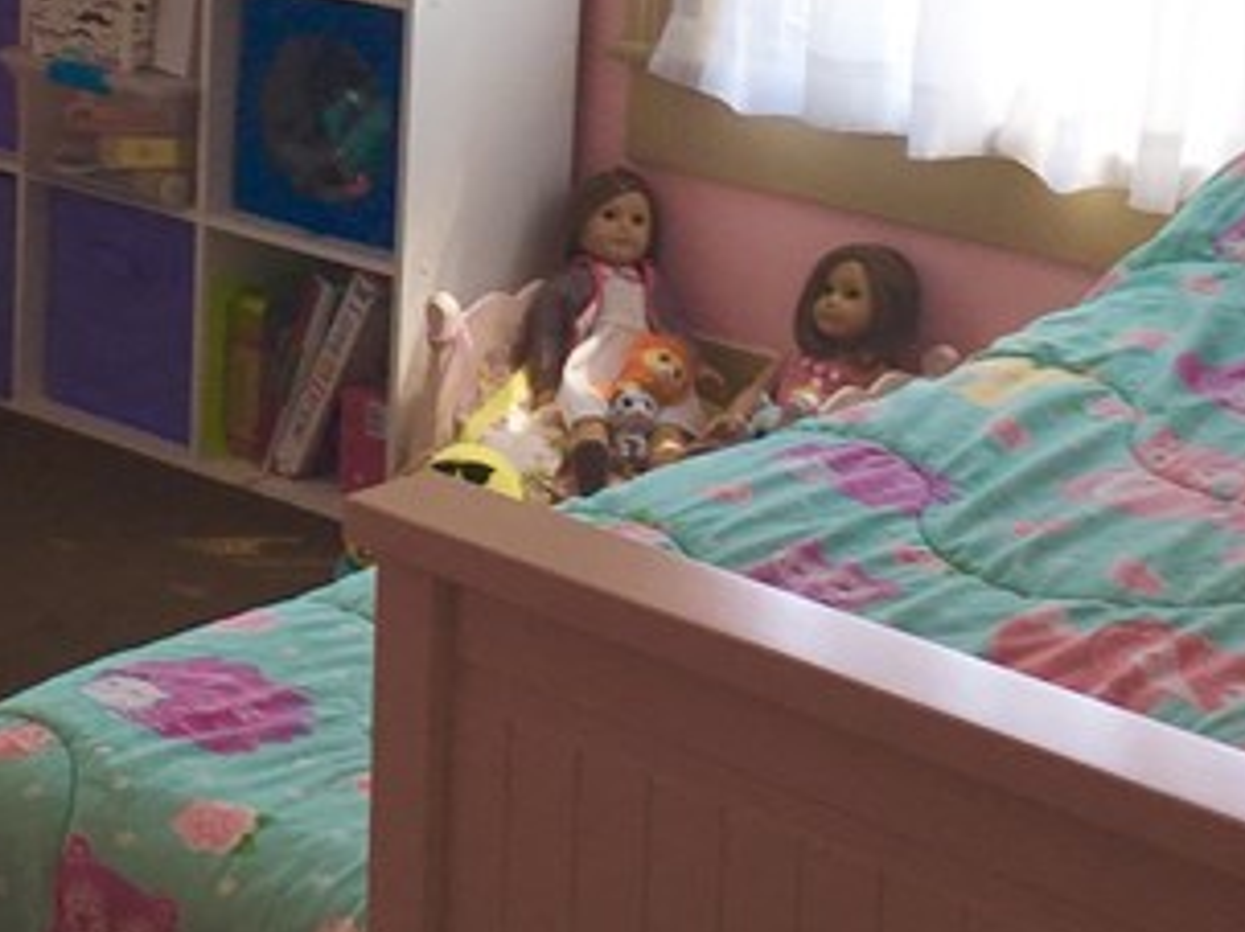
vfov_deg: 14.8
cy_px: -21
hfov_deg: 19.5
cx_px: 29
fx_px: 3523
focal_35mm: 98
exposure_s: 1/30
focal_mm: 4.15
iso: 25
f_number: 2.2
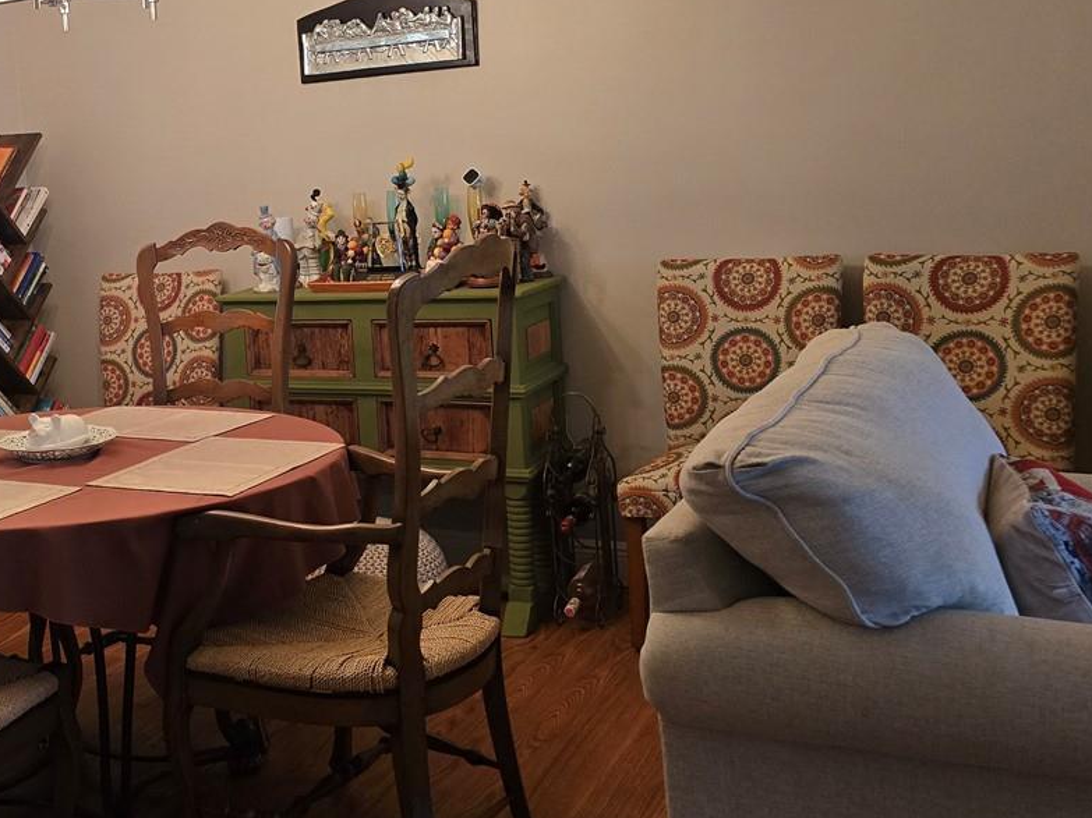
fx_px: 1482
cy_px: 284
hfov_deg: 38.3
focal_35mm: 47
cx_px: 160
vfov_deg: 30.7
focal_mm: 6.3
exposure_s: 1/120
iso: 500
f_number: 1.7
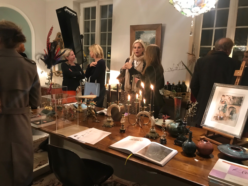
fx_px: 201
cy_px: 93
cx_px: 124
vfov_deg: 49.7
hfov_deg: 63.4
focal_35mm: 28
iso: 100
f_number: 1.8
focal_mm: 3.99
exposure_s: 1/13
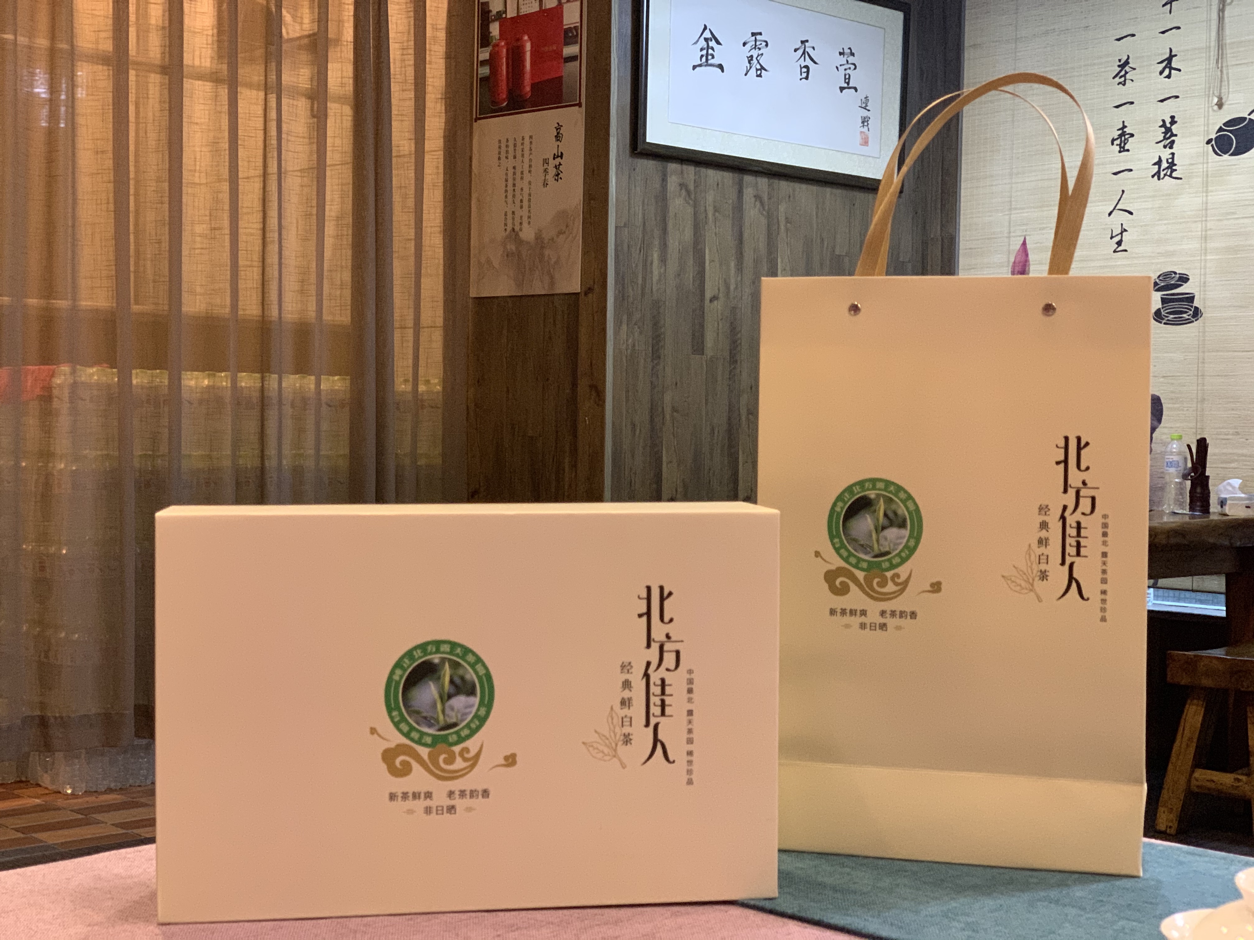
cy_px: 470
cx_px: 627
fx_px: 1884
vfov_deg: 28.0
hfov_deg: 36.8
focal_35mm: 52
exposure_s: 1/50
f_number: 2.4
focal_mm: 6
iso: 400
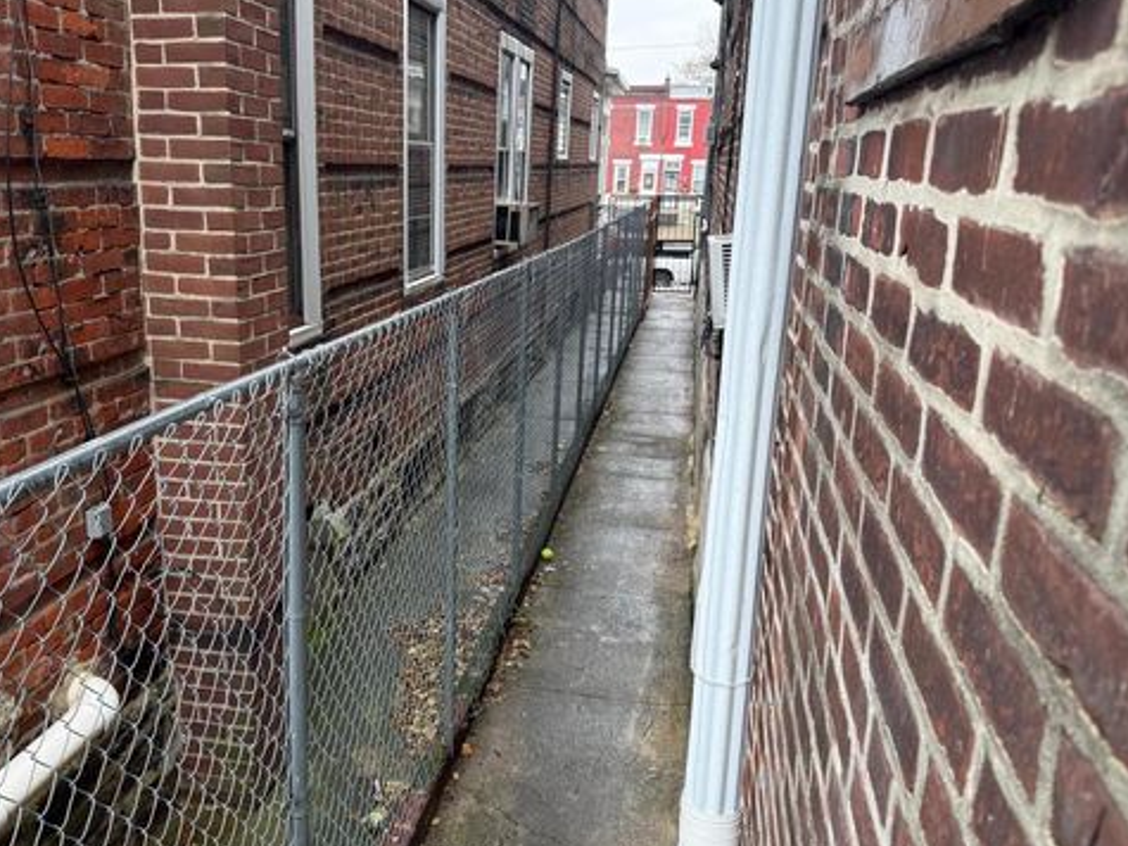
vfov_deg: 46.8
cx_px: 487
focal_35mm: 30
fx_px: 977
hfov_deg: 59.7
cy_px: 436
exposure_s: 1/121
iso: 80
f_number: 1.78
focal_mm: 6.76
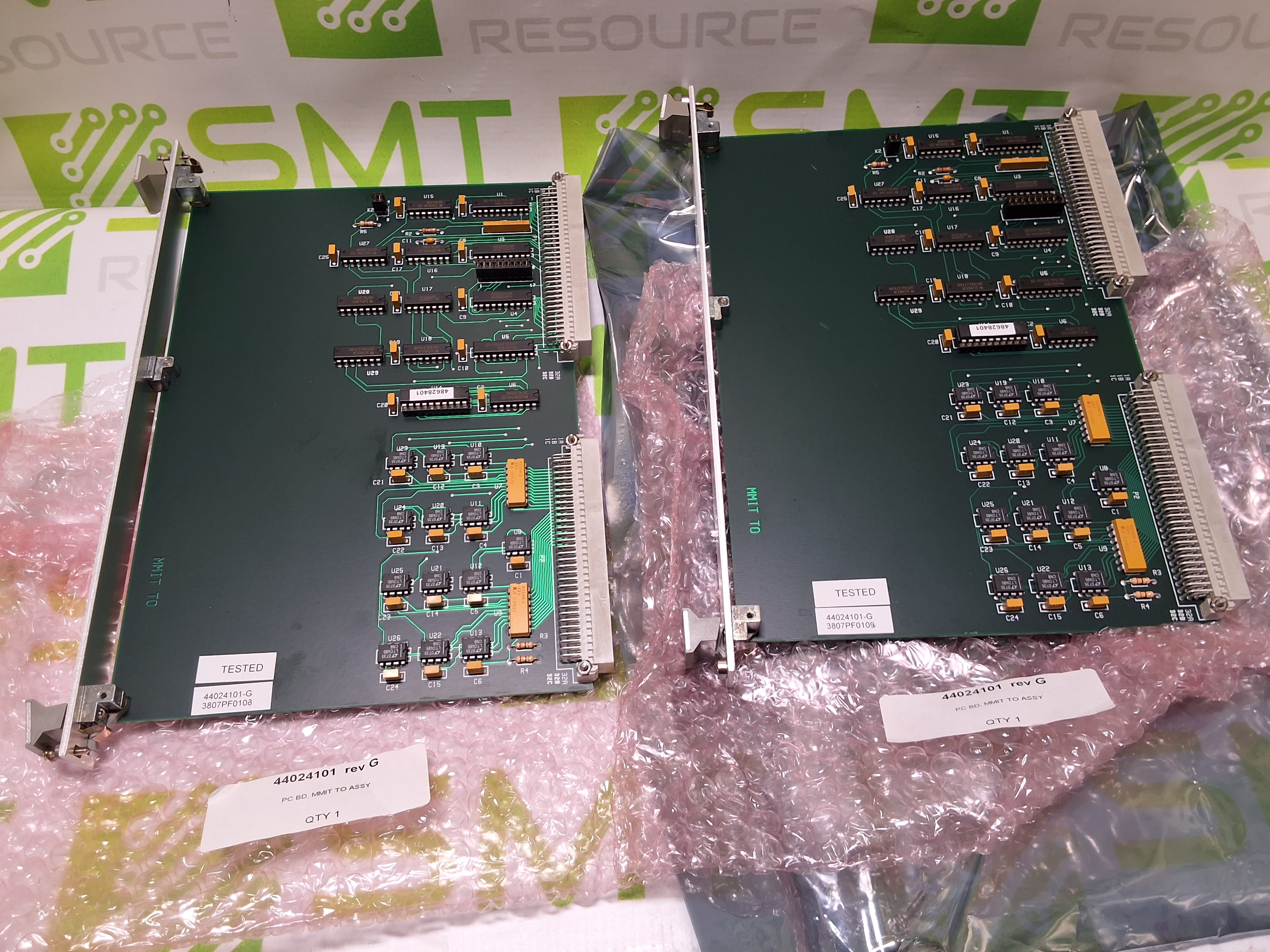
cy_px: 476
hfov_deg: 63.4
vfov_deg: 49.7
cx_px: 635
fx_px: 1027
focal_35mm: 28
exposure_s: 1/120
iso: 40
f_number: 1.9
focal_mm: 2.91
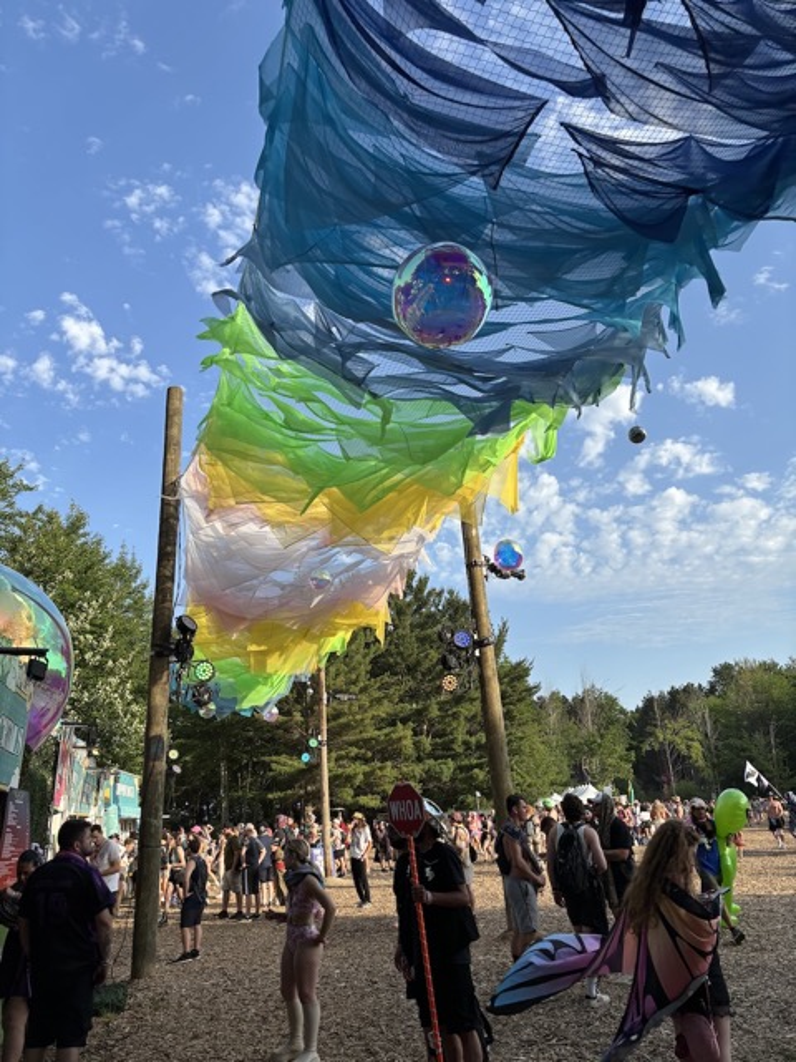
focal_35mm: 26
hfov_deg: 53.1
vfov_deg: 67.3
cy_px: 531
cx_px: 398
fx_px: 797
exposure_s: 1/1311
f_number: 1.6
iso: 50
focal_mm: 5.96
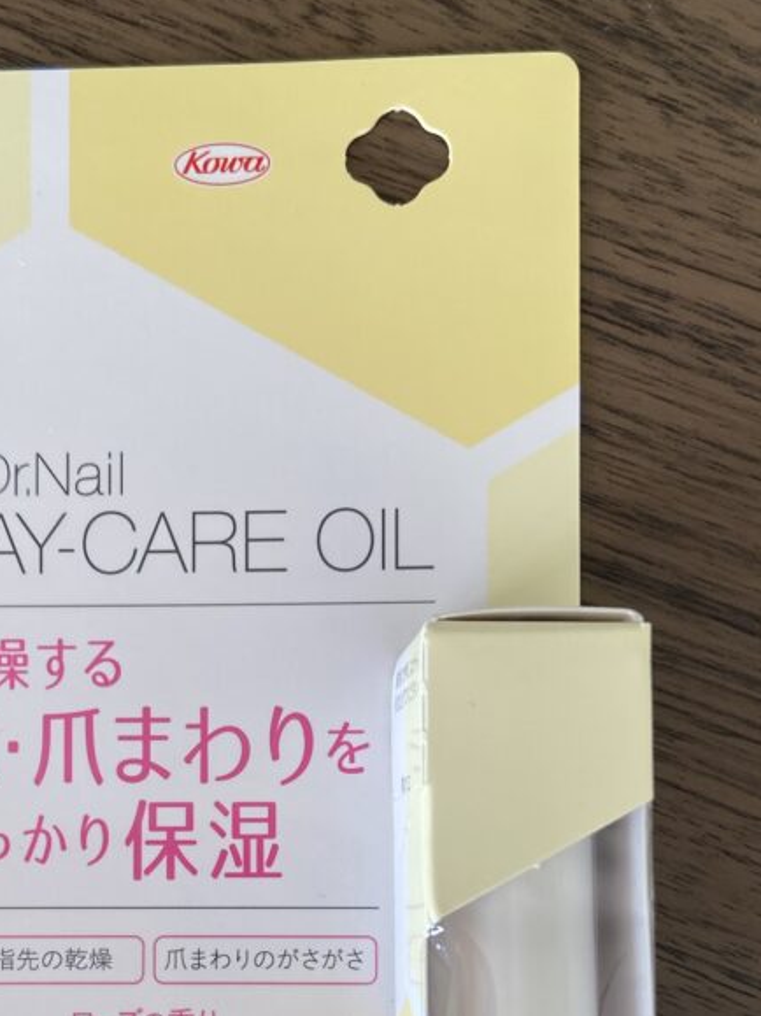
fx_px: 1349
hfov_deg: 31.1
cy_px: 830
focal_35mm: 46
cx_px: 214
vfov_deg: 39.4
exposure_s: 1/121
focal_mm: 4.25
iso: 100
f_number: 1.8
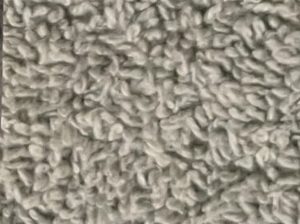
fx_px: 1559
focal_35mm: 180
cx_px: 23
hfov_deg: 10.9
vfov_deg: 7.5
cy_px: -393
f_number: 1.5
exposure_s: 1/60
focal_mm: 5.7
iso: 320
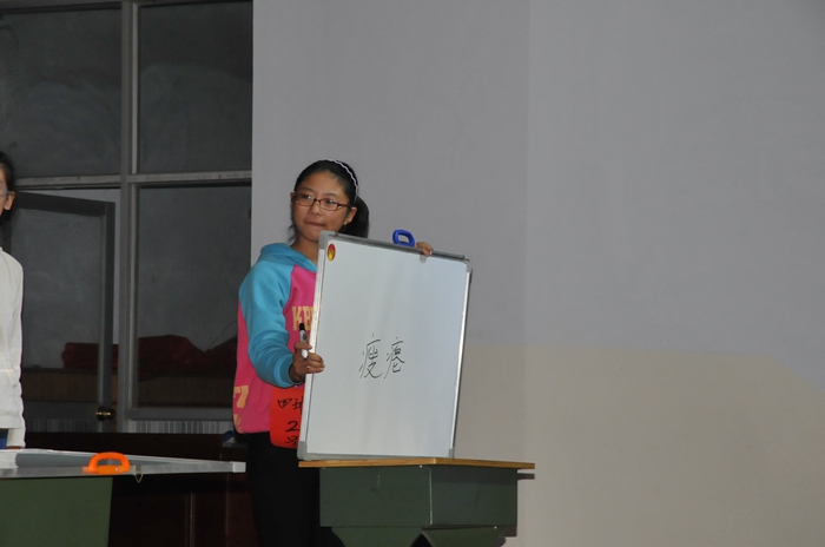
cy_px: 274
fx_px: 2917
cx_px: 412
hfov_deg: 16.1
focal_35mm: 128
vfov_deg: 10.7
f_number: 8
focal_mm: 85
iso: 1600
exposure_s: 1/125
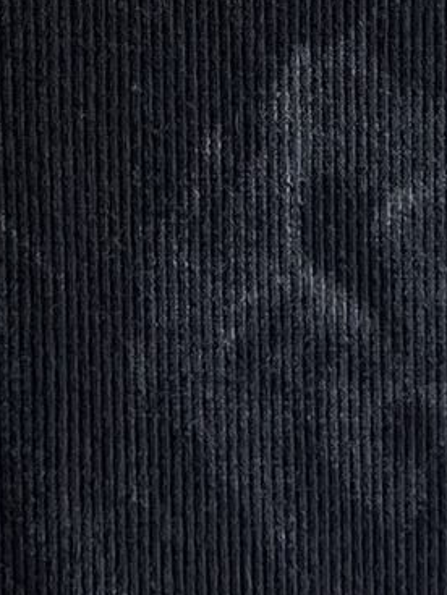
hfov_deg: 8.2
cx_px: 83
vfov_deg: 10.6
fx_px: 3116
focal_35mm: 181
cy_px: -265
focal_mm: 5.7
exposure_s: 1/171
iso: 50
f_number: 1.5
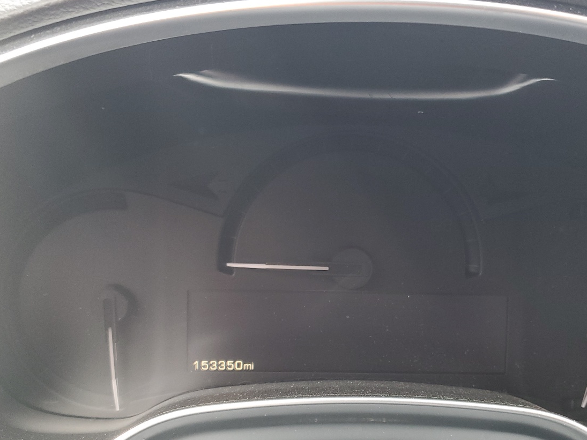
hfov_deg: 48.9
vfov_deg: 37.5
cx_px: 315
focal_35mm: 38
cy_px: 271
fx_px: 644
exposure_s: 1/50
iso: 77
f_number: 1.5
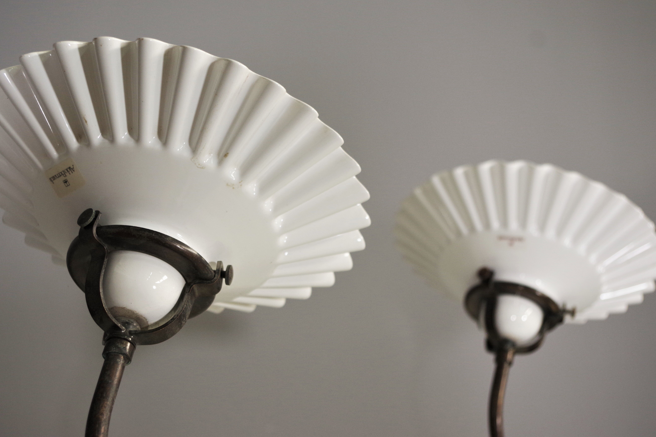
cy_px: 205
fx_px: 966
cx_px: 296
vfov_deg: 25.5
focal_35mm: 53
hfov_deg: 37.5
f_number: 4
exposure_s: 1/60
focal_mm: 30.63
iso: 400
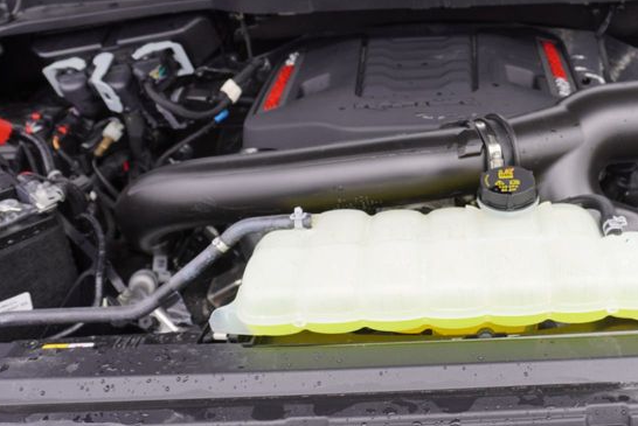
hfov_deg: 42.6
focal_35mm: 45
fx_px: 798
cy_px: 163
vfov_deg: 29.8
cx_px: 458
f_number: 4
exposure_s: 1/60
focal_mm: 16
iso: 100
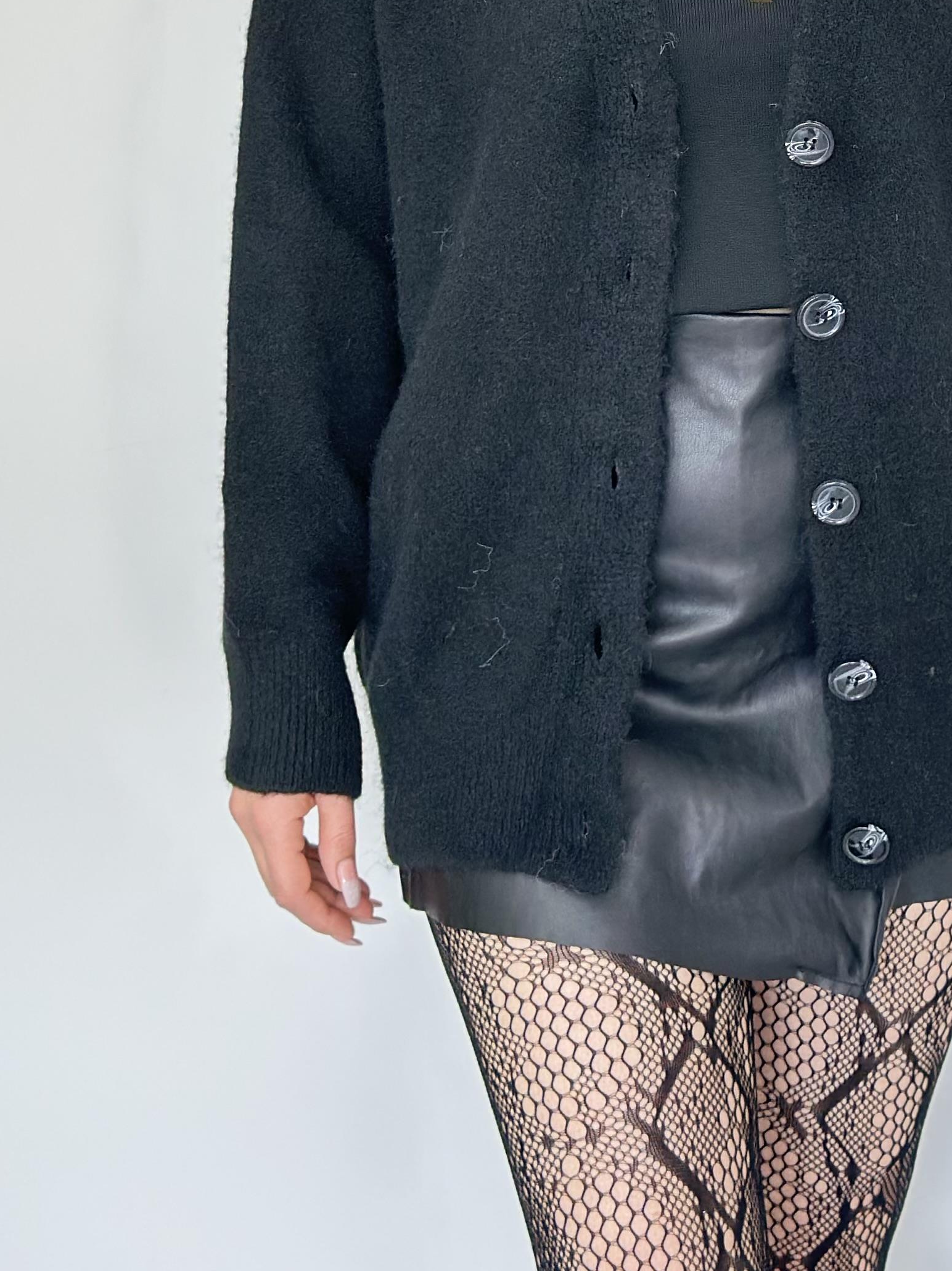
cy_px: 62
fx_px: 3447
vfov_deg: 20.3
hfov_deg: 15.6
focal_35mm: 94
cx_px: 764
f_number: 1.78
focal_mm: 6.86
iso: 100
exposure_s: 1/100
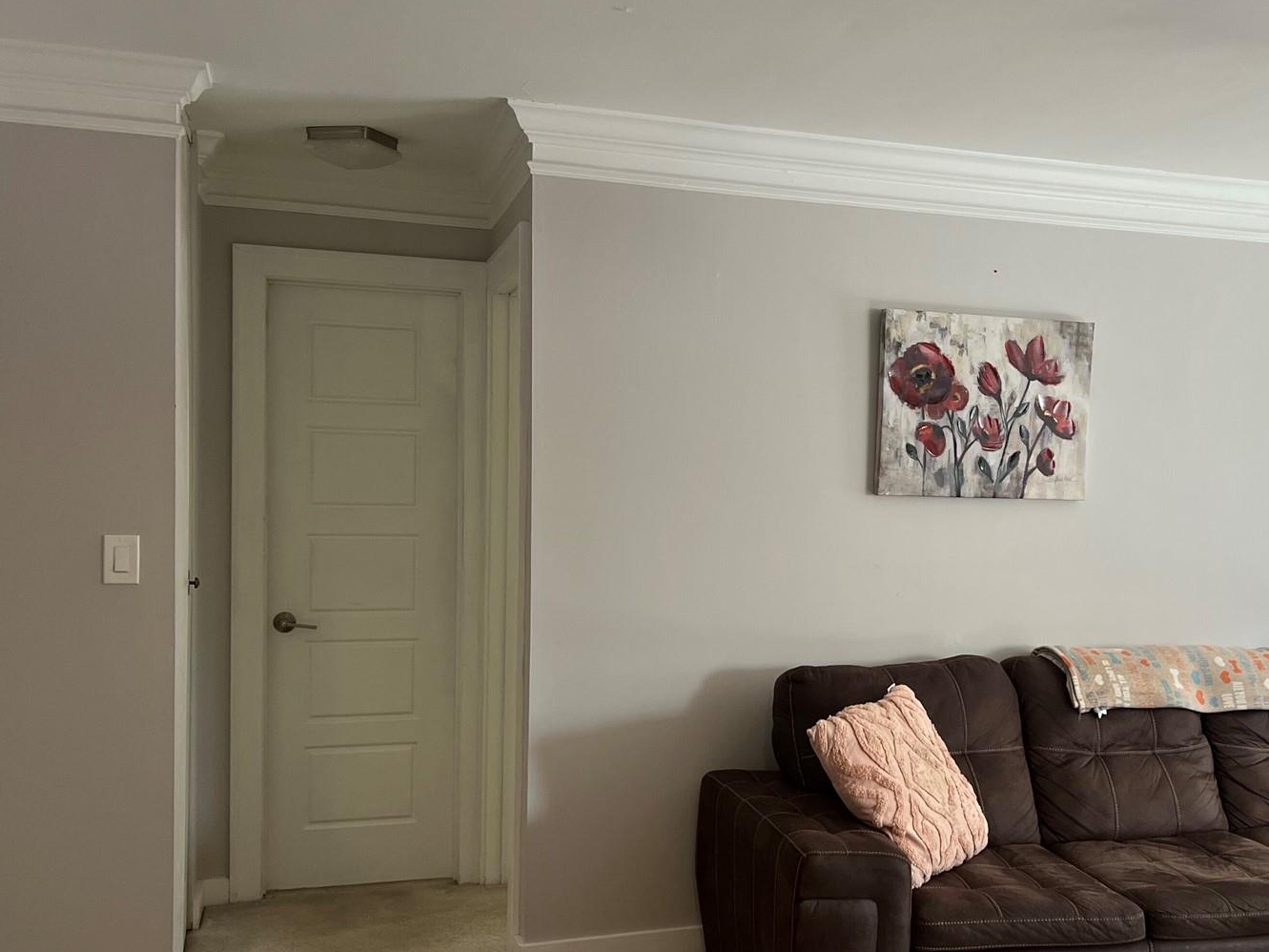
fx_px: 1466
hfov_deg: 45.8
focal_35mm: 40
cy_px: 529
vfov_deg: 35.9
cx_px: 888
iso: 125
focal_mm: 5.7
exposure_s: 1/120
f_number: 1.5
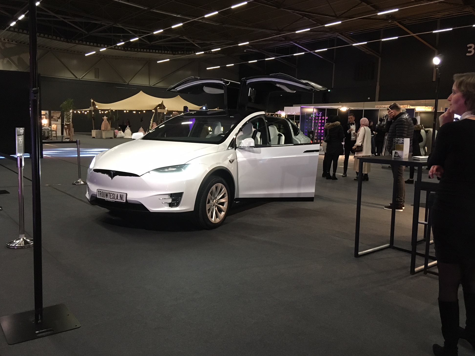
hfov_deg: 60.0
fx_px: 412
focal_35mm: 30
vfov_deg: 46.8
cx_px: 234
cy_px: 172
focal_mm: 4.15
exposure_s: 1/17
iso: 200
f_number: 2.2
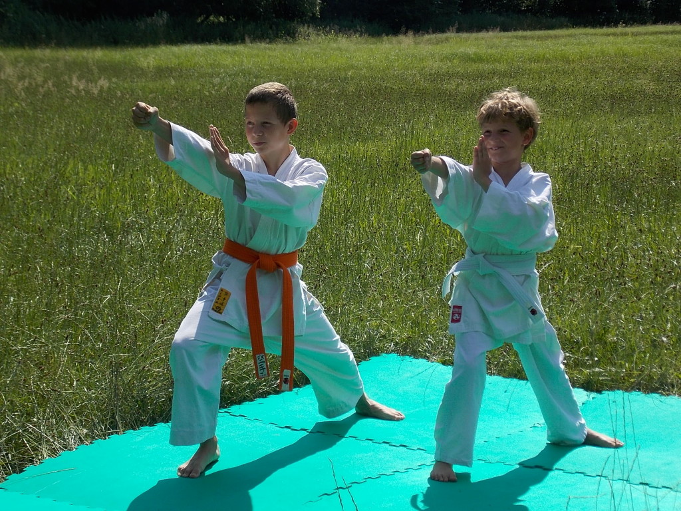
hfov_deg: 25.0
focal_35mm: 78
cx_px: 340
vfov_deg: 18.9
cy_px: 256
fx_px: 1534
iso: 80
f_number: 4.3
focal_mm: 13.9
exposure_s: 1/640
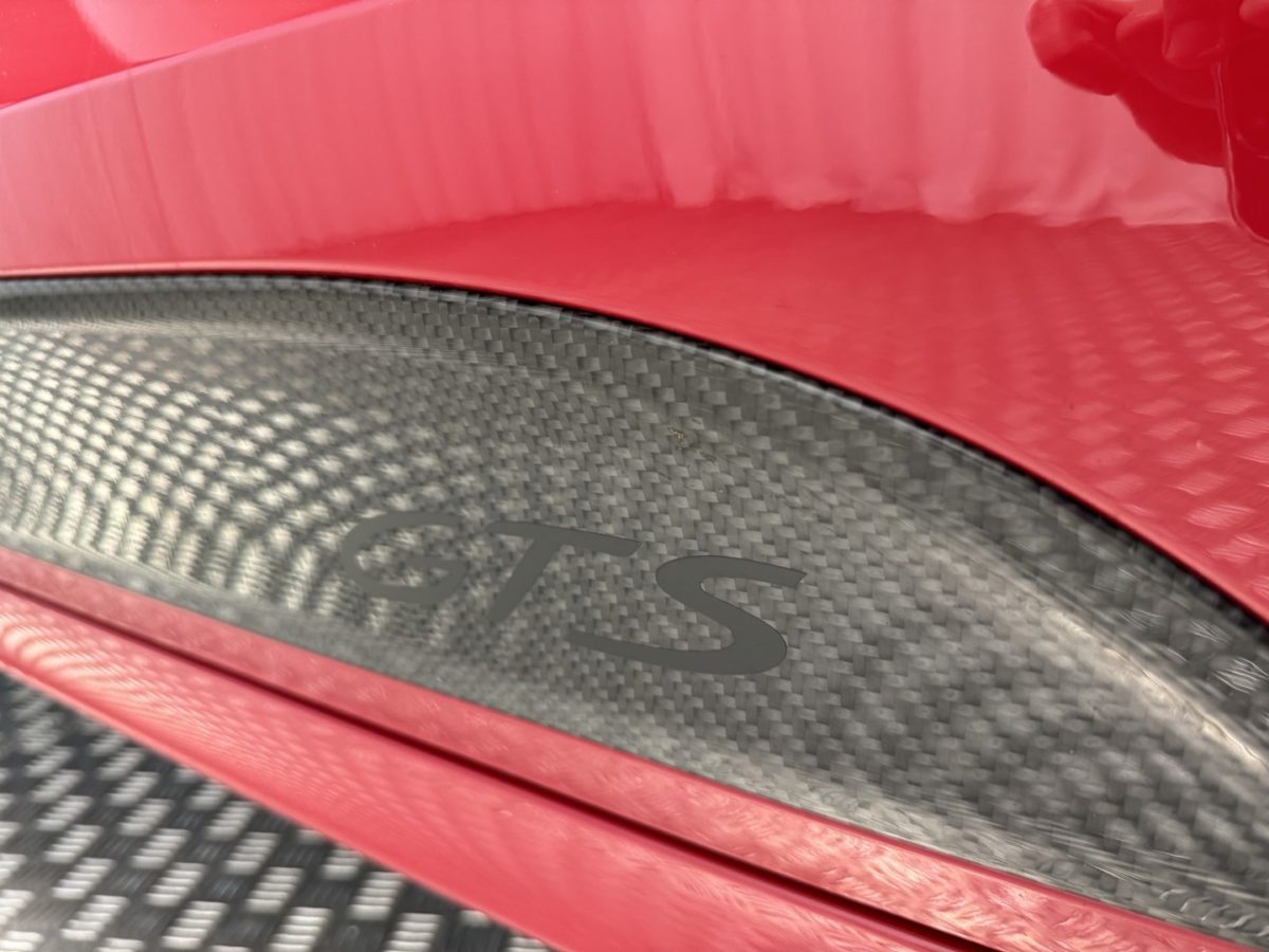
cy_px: 476
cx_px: 634
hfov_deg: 71.6
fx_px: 880
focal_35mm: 24
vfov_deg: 56.8
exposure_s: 1/50
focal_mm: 6.76
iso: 320
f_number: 1.78
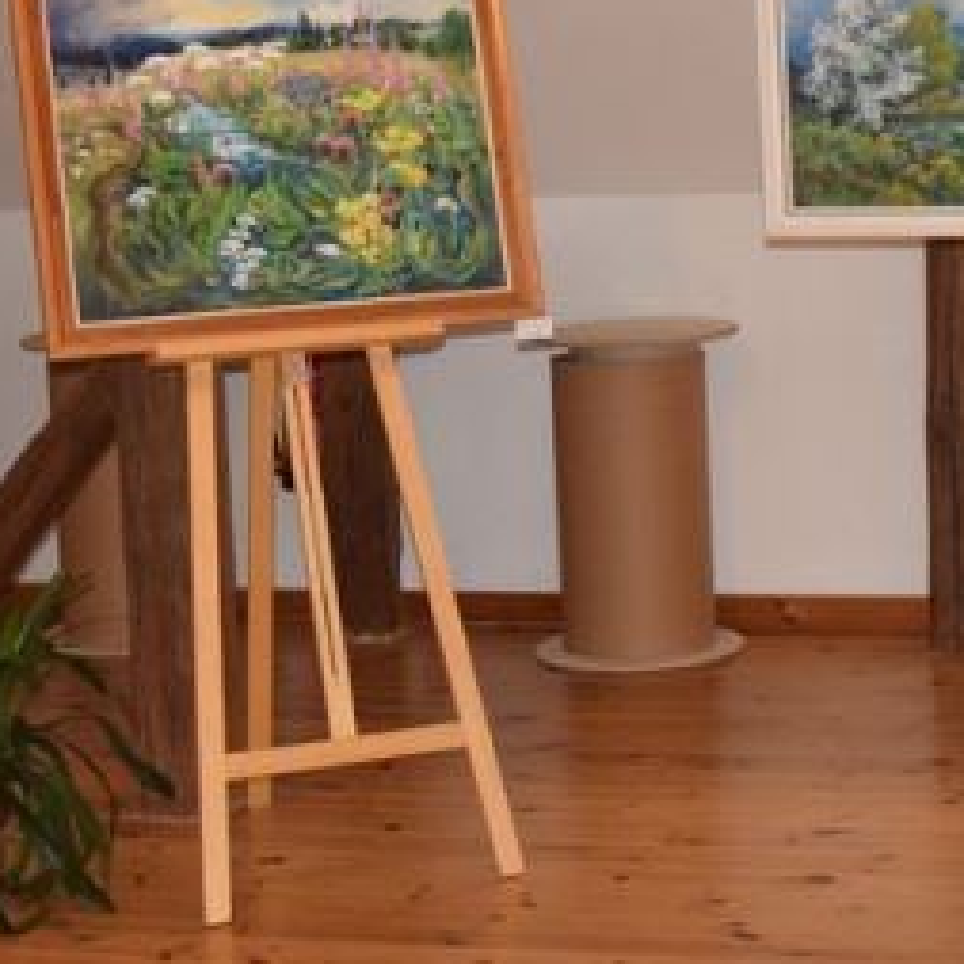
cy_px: 156
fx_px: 2930
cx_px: 751
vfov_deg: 18.5
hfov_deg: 18.5
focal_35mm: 93
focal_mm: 18
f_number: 4.5
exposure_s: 1/80
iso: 800
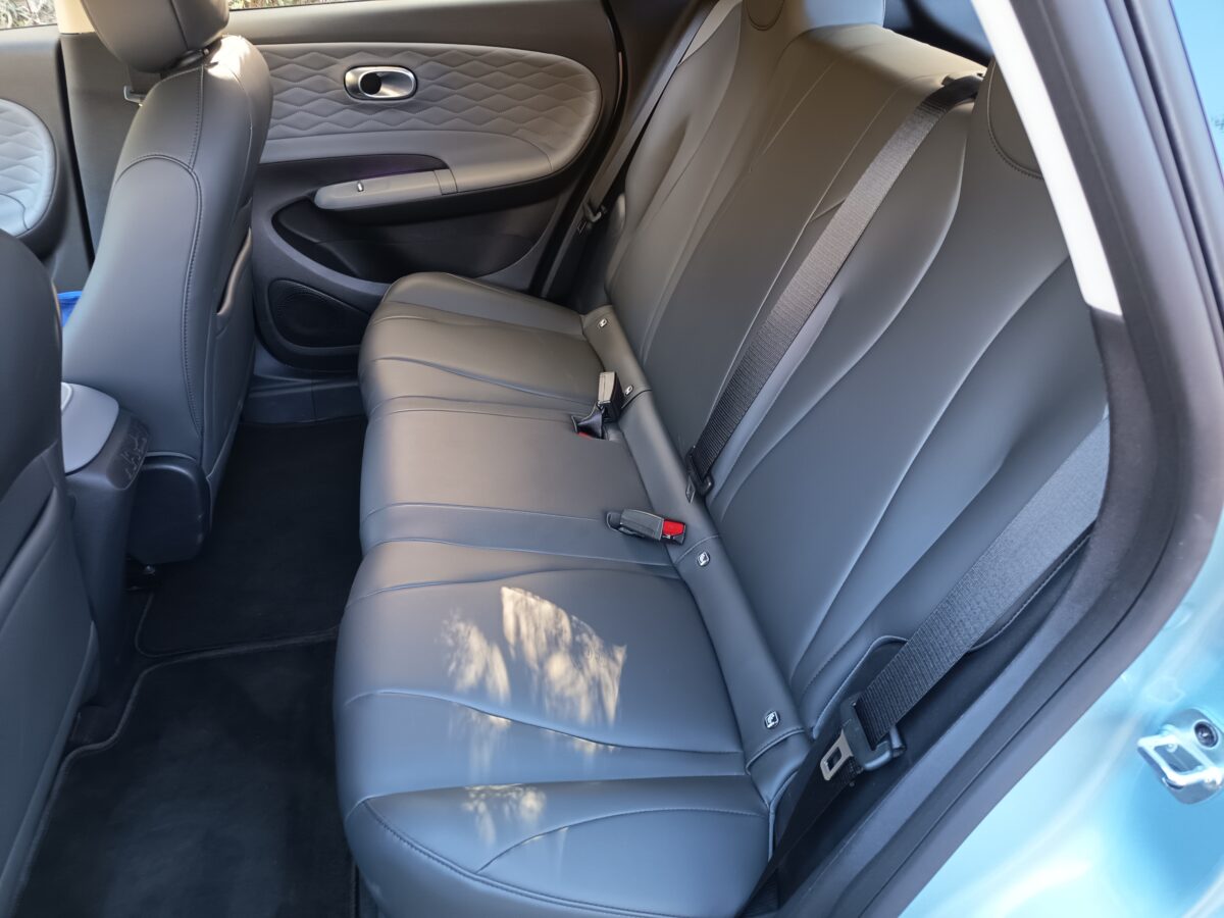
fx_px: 849
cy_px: 459
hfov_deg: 71.6
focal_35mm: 24
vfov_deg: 56.8
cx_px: 612
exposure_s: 1/25
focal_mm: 5.24
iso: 375
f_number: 1.7
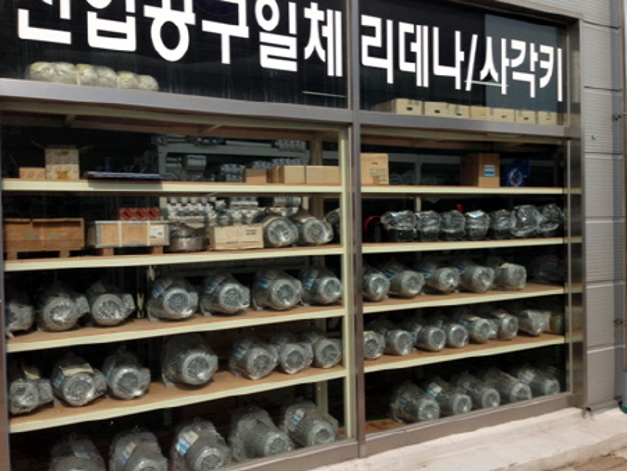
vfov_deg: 43.0
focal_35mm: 33
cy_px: 236
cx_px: 314
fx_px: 598
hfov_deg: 55.3
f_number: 2.4
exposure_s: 1/1808
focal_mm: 4.13
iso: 50
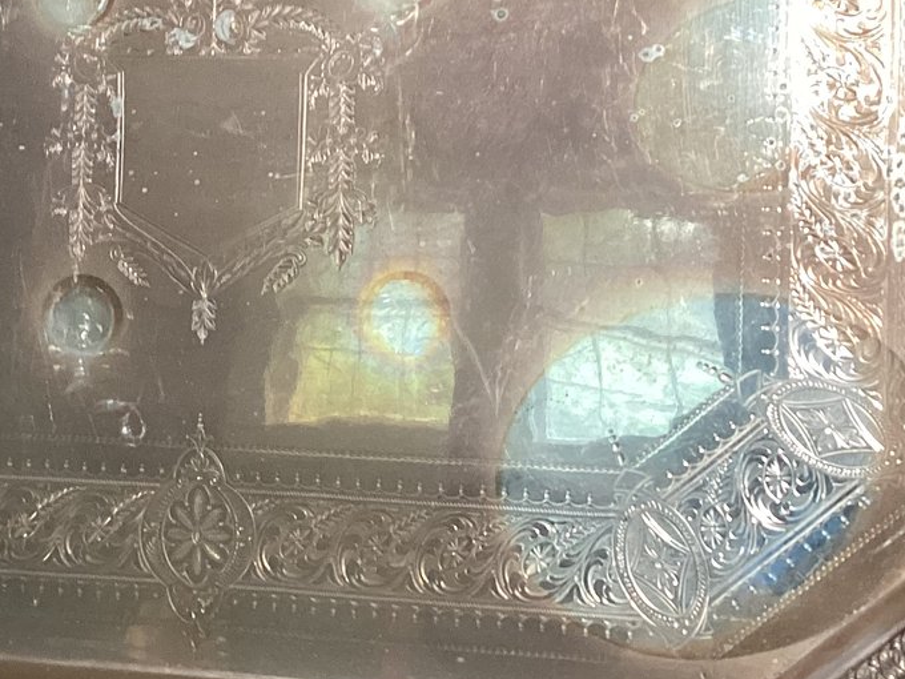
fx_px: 1804
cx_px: 315
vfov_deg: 21.0
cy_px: 127
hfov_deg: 28.0
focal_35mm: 69
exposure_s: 1/50
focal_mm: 3.3
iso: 200
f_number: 2.4
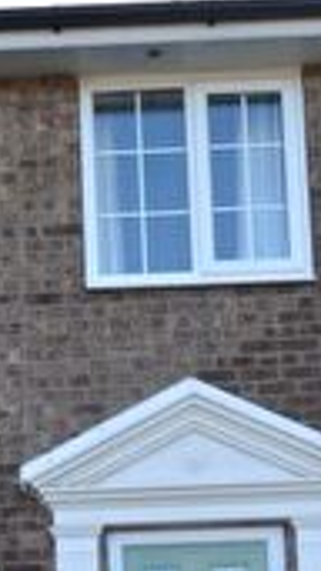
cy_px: 700
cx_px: 30
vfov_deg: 21.8
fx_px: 1364
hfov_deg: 13.3
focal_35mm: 90
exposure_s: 1/125
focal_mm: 14
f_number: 5.6
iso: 125
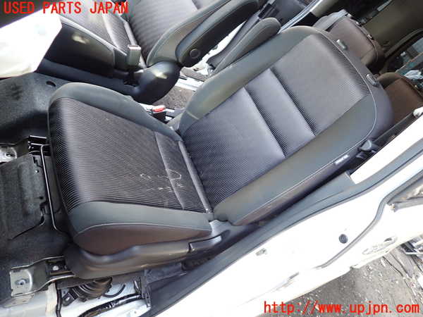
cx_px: 212
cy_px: 158
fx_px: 305
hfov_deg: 69.4
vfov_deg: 54.9
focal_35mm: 25
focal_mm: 4.5
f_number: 2
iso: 200
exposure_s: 1/50
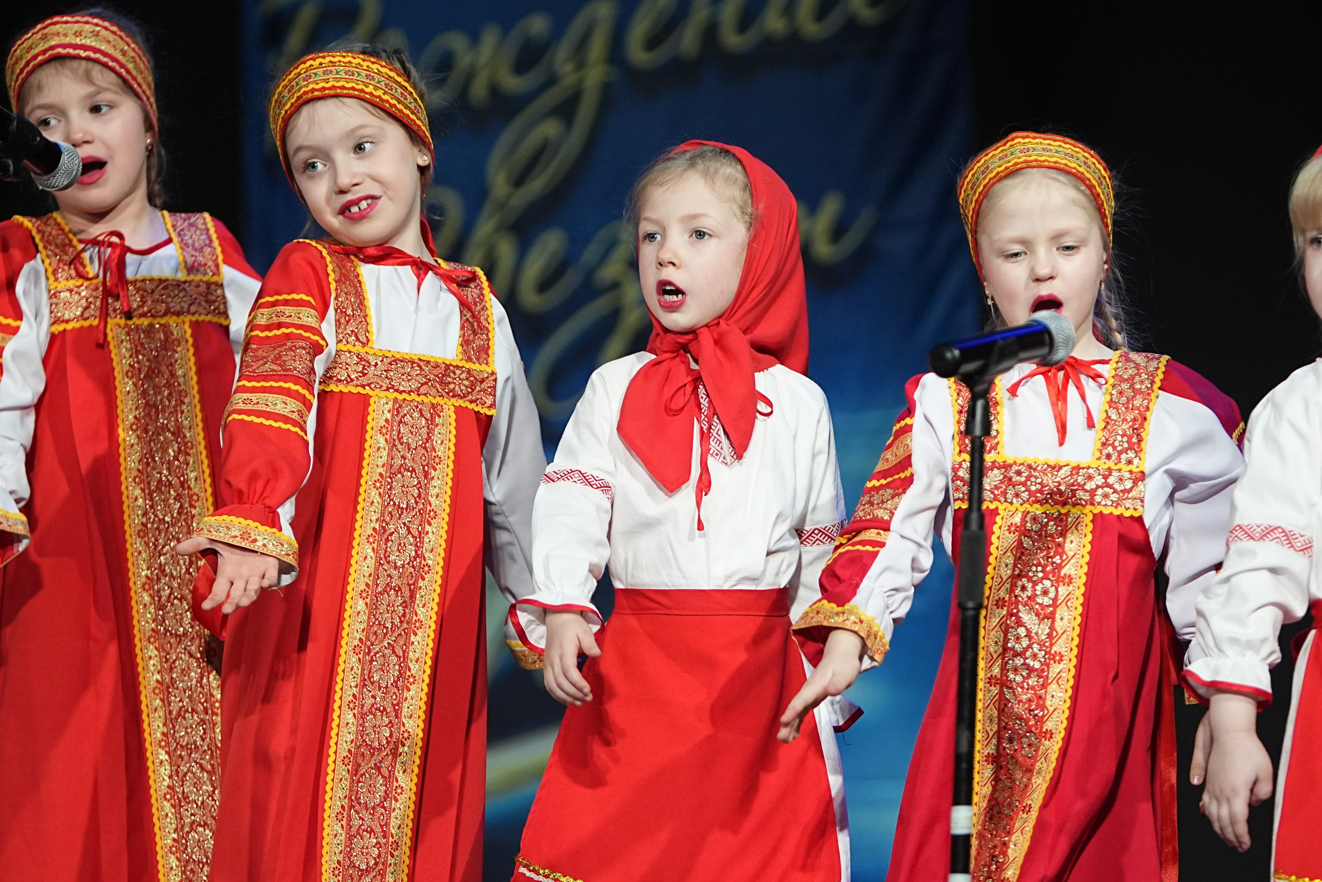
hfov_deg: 9.8
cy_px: 441
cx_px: 661
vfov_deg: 6.5
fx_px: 7712
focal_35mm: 210
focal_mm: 140
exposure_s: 1/500
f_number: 2.8
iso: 2000
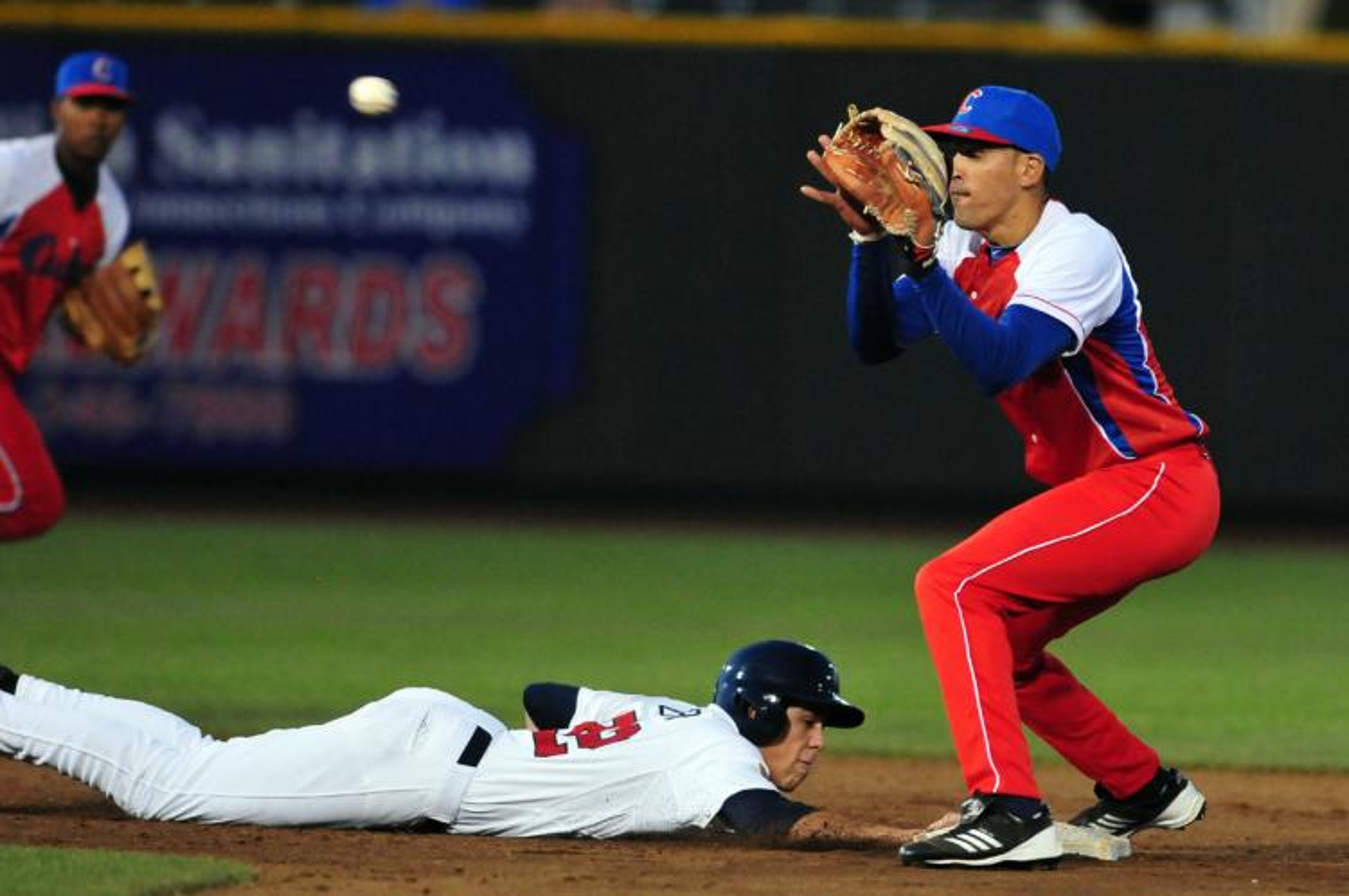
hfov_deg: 4.6
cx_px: 674
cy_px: 448
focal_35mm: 450
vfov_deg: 3.0
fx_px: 16840
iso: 2000
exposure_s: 1/1000
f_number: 2.8
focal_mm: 300
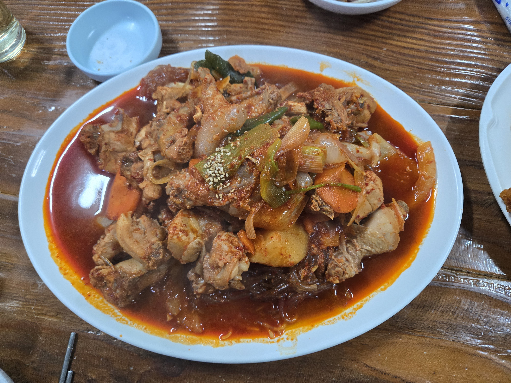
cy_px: 192
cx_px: 256
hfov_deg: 73.9
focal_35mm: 23
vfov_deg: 58.9
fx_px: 340
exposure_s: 1/120
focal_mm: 5.4
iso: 400
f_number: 1.8
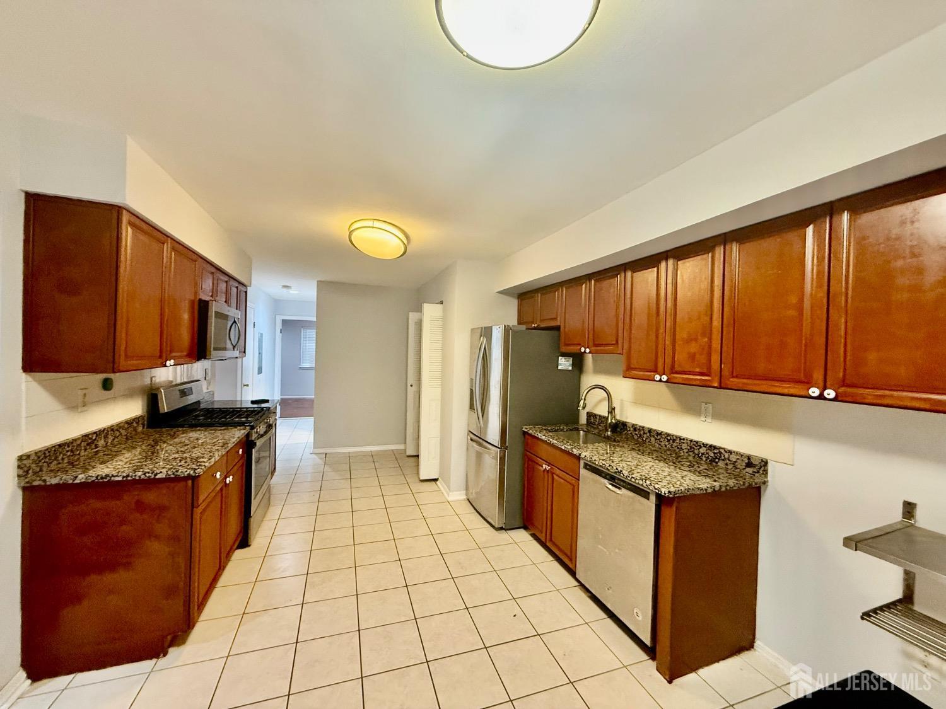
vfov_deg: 85.7
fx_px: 383
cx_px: 473
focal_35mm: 14
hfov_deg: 102.1
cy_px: 354
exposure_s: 1/60
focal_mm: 2.22
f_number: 2.2
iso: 500
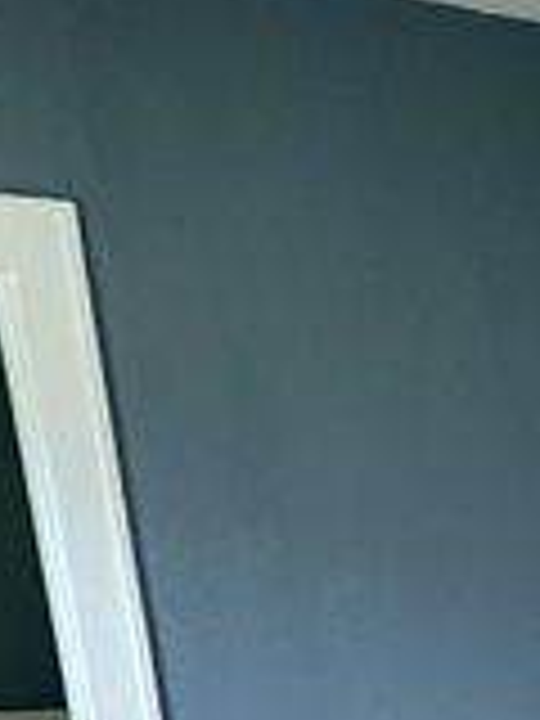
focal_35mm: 84
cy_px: 1116
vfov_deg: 19.8
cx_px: 1012
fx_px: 1747
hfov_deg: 15.0
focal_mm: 2.22
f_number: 2.2
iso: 320
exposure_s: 1/86
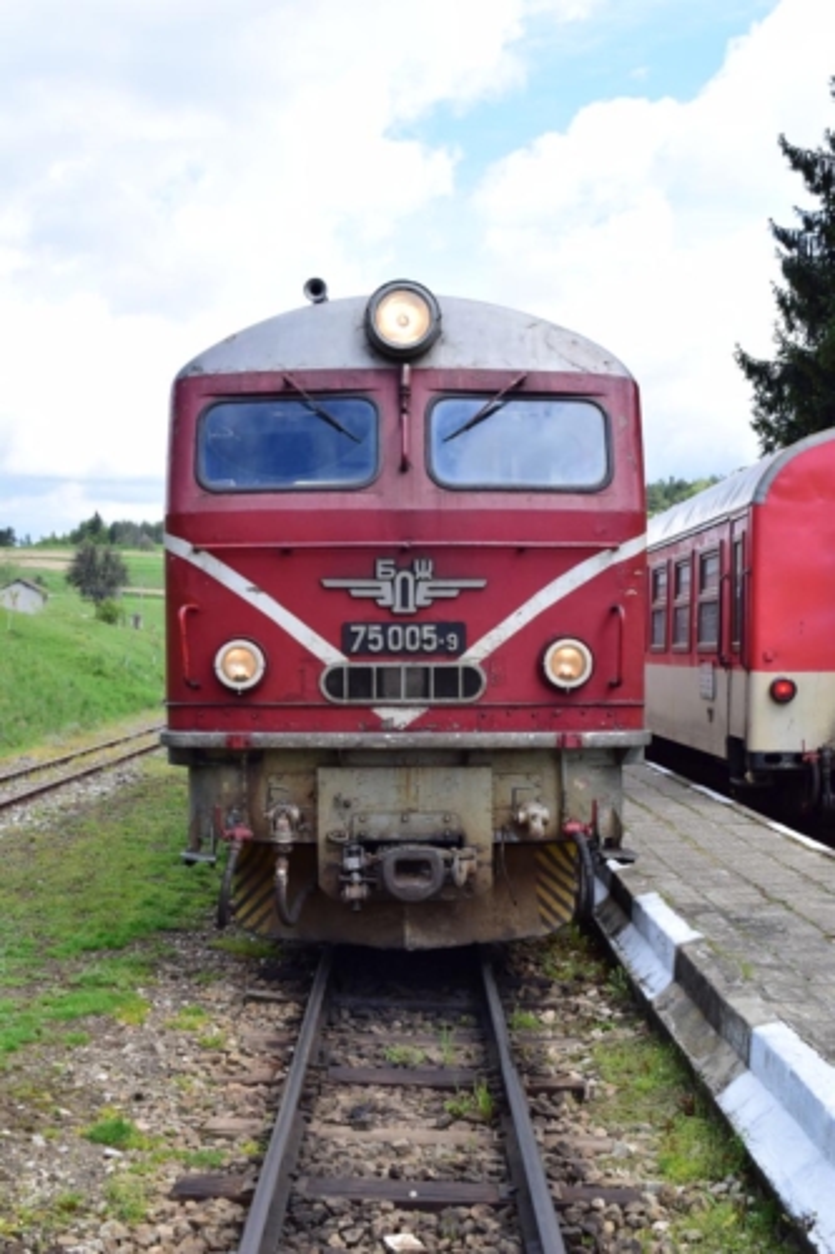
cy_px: 627
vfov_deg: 42.3
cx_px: 418
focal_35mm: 46
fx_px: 1619
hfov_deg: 28.9
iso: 400
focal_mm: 31
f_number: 9
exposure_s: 1/400
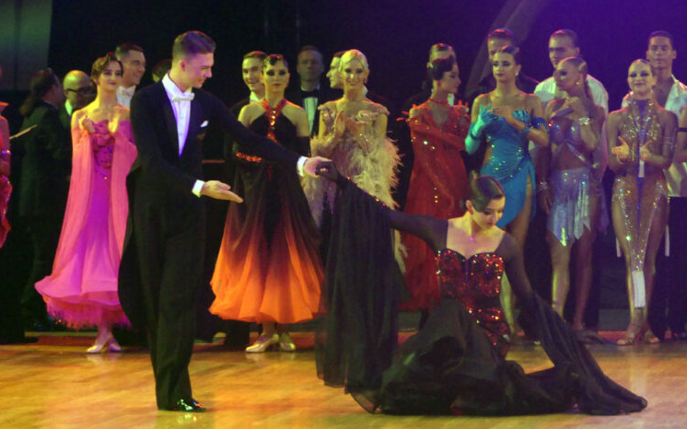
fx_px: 4212
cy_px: 197
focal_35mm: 225
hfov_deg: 9.3
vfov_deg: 5.8
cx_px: 344
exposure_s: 1/80
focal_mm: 37.9
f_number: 2.8
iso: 500
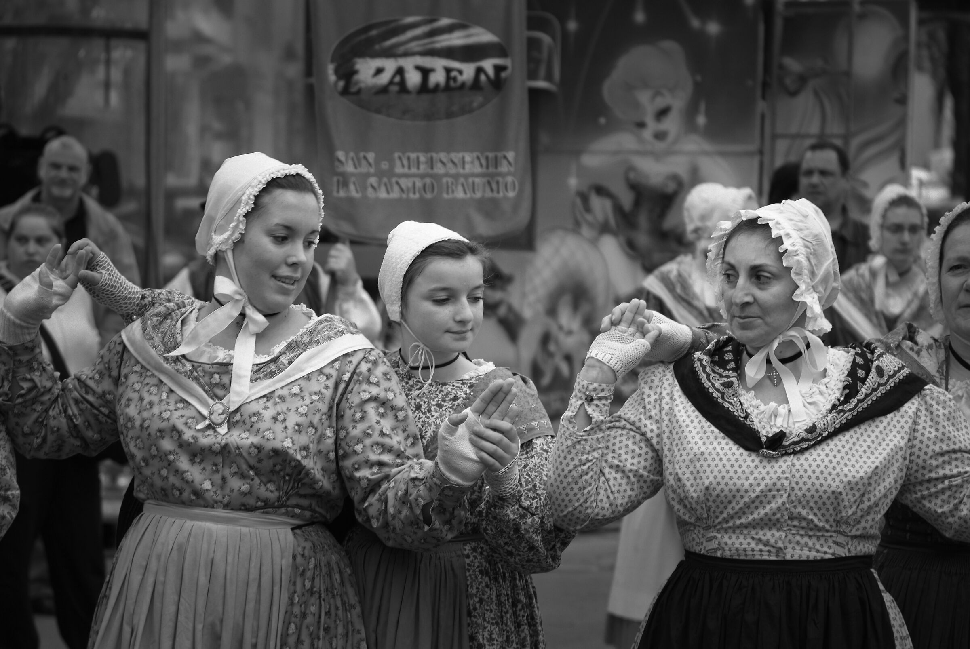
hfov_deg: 10.9
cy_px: 324
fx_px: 5071
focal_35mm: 188
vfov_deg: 7.3
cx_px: 485
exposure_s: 1/125
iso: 200
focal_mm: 125
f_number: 5.6
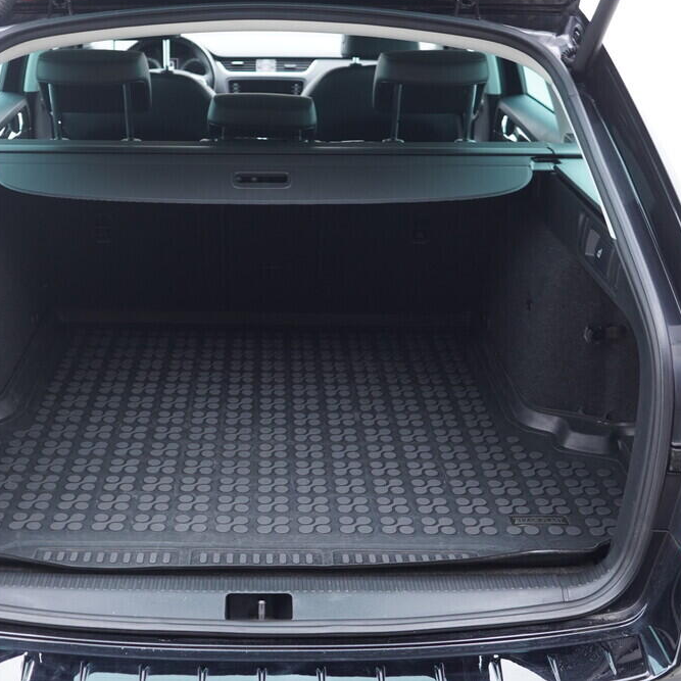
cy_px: 333
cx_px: 250
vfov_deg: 36.1
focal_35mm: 47
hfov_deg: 35.8
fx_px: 1046
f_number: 2.8
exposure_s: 1/40
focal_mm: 24
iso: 500
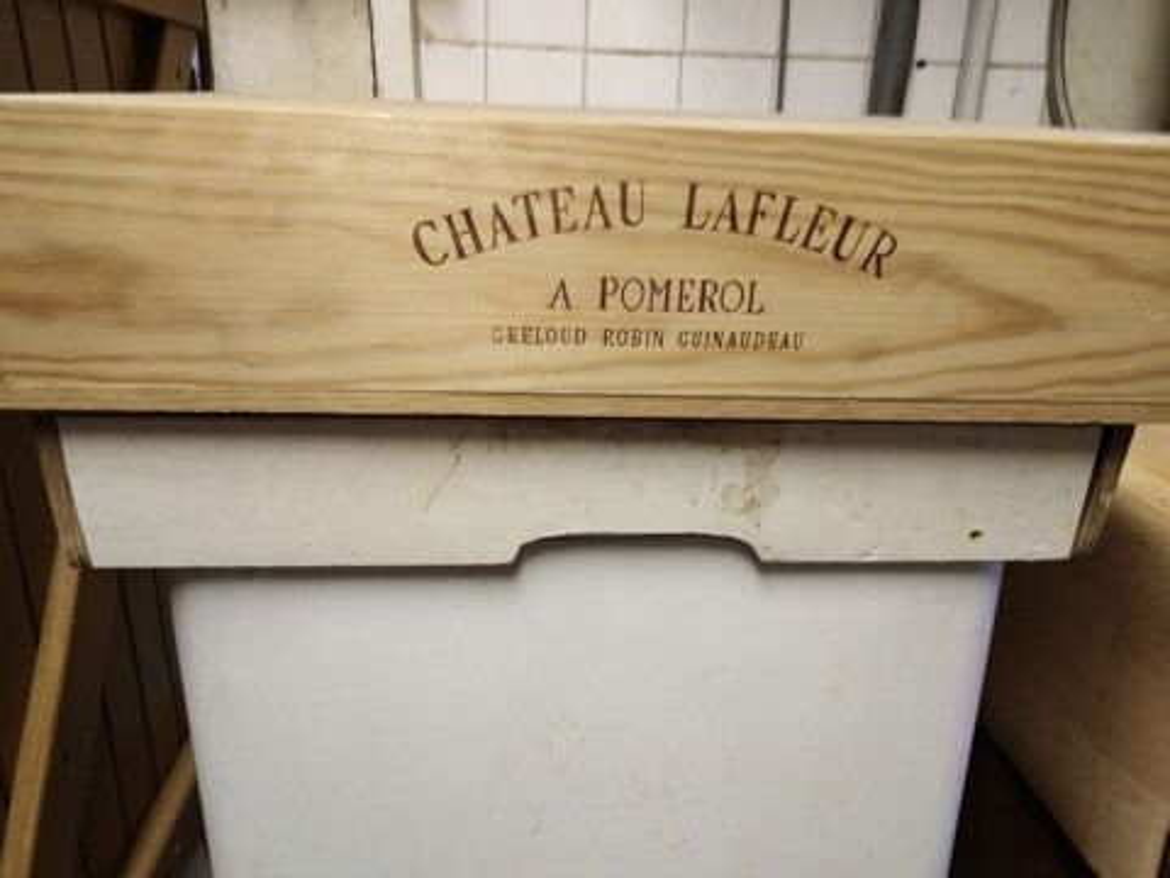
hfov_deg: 67.3
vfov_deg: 53.1
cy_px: 439
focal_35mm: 26
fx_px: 879
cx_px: 585
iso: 518
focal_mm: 3.46
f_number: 2.2
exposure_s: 1/20
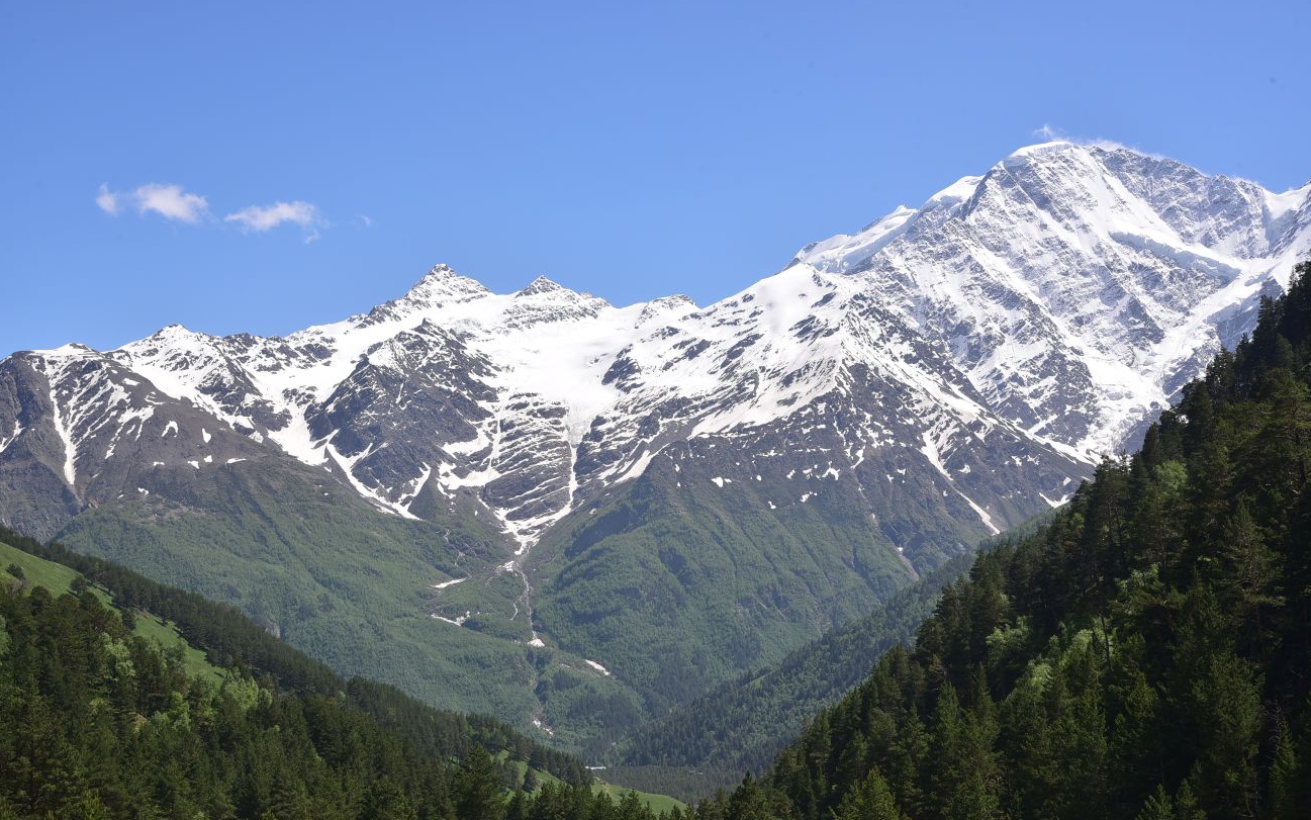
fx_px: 1679
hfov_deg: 42.6
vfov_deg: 27.4
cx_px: 655
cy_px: 434
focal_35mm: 47
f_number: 13
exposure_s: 1/125
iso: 100
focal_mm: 46
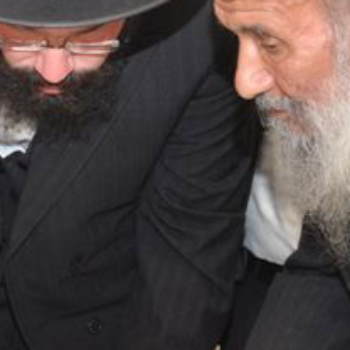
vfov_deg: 12.5
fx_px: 1579
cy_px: 367
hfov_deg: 12.1
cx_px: -168
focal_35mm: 138
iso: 500
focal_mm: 22
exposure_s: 1/60
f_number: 3.8
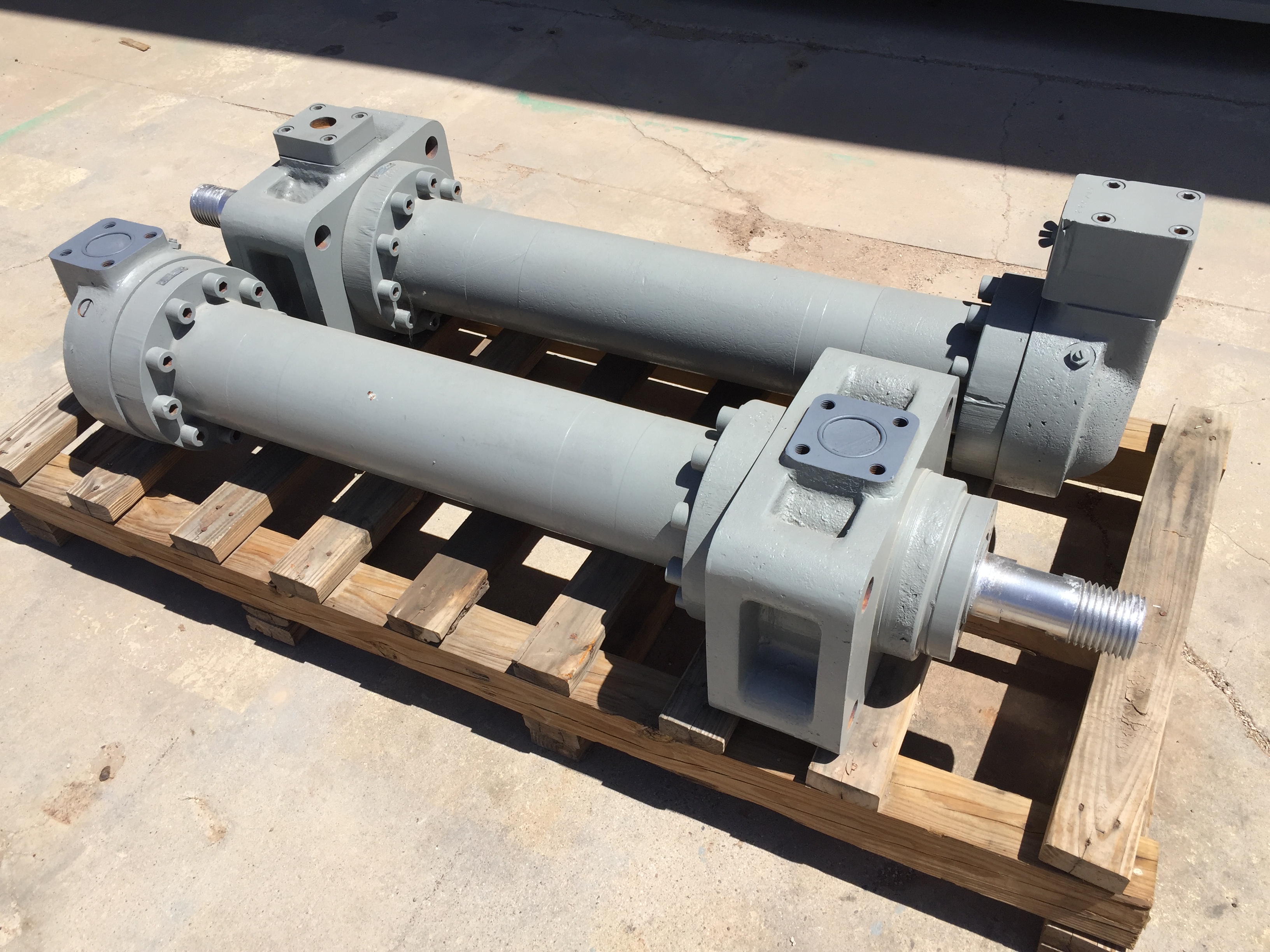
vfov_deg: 48.2
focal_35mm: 29
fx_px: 1064
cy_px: 476
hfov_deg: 61.7
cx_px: 635
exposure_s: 1/2198
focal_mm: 4.15
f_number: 2.2
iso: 32
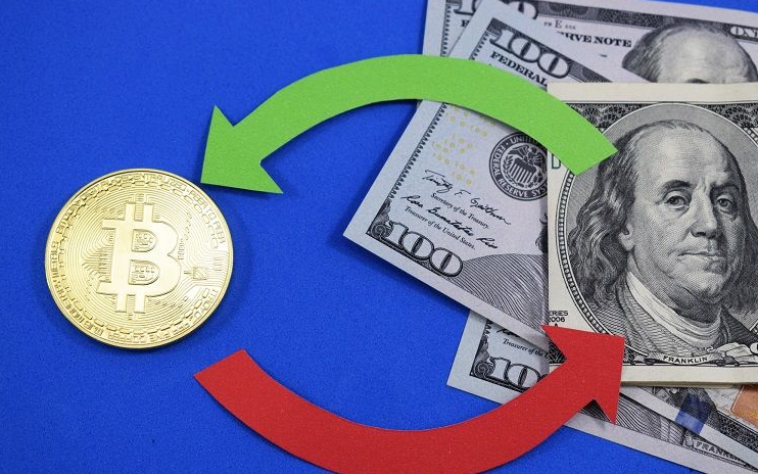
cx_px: 380
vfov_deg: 18.4
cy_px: 250
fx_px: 1467
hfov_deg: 29.0
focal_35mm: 71
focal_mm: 46
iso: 320
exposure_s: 1/200
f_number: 7.1
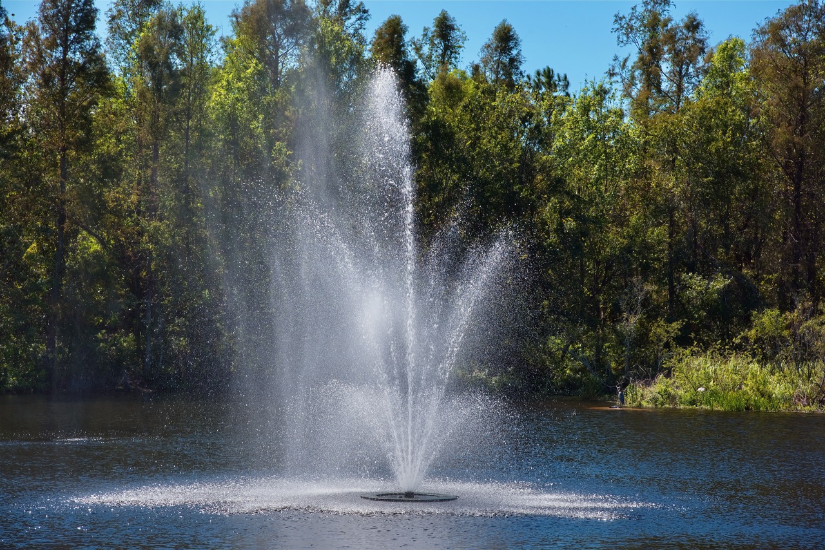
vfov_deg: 14.9
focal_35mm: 92
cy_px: 275
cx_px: 412
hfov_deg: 22.1
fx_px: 2109
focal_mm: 92
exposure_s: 1/320
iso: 100
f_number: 9
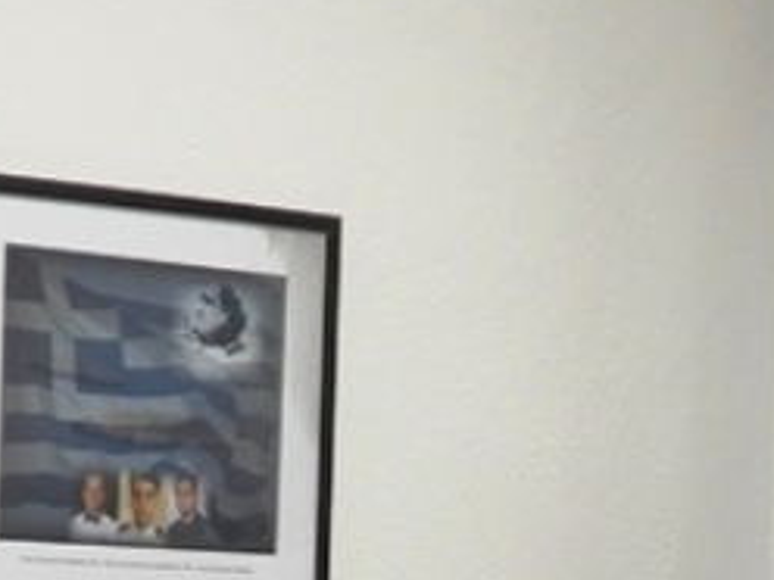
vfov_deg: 6.5
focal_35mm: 222
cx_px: 918
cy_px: 1154
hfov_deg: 8.8
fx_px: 4964
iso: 160
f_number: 3.5
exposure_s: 1/30
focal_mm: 9.8
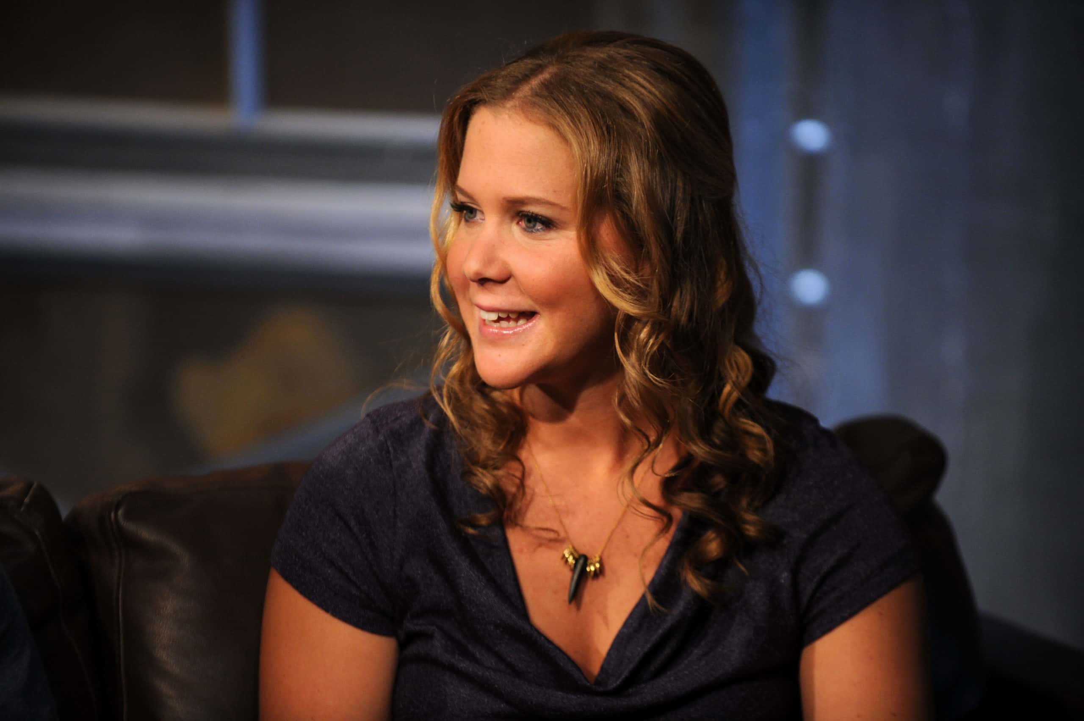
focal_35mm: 200
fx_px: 6018
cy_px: 360
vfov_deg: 6.9
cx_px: 542
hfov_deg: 10.3
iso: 2000
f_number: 2.8
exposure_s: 1/250
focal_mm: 200
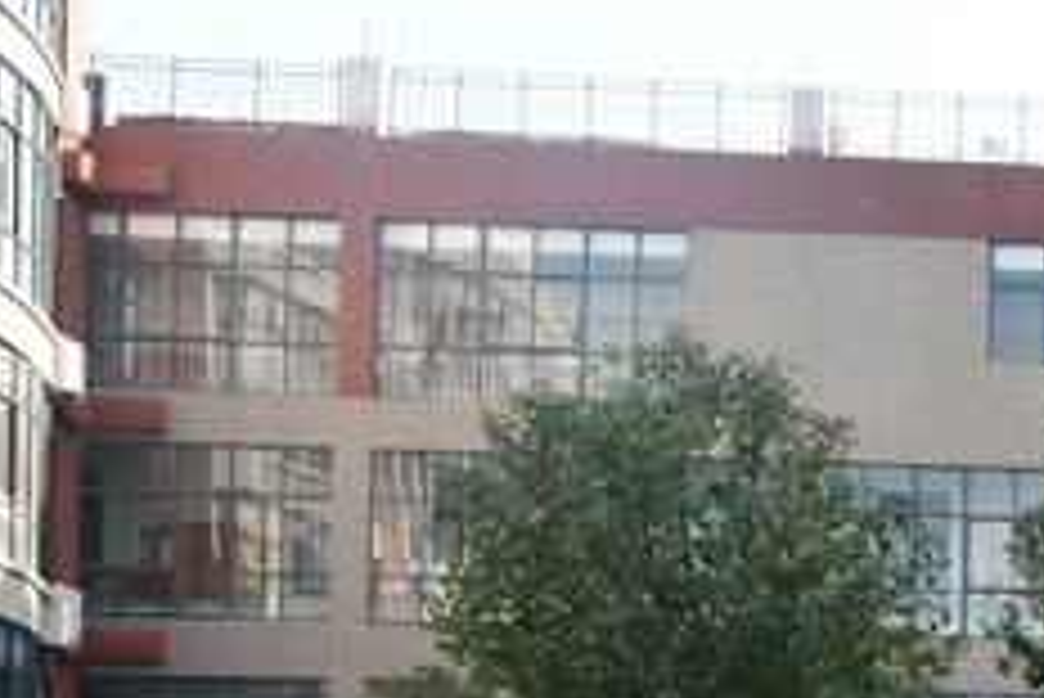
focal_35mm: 93
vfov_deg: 13.9
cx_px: 1760
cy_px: 1002
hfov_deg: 18.3
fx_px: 2699
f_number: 6.3
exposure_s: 1/250
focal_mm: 18
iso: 200
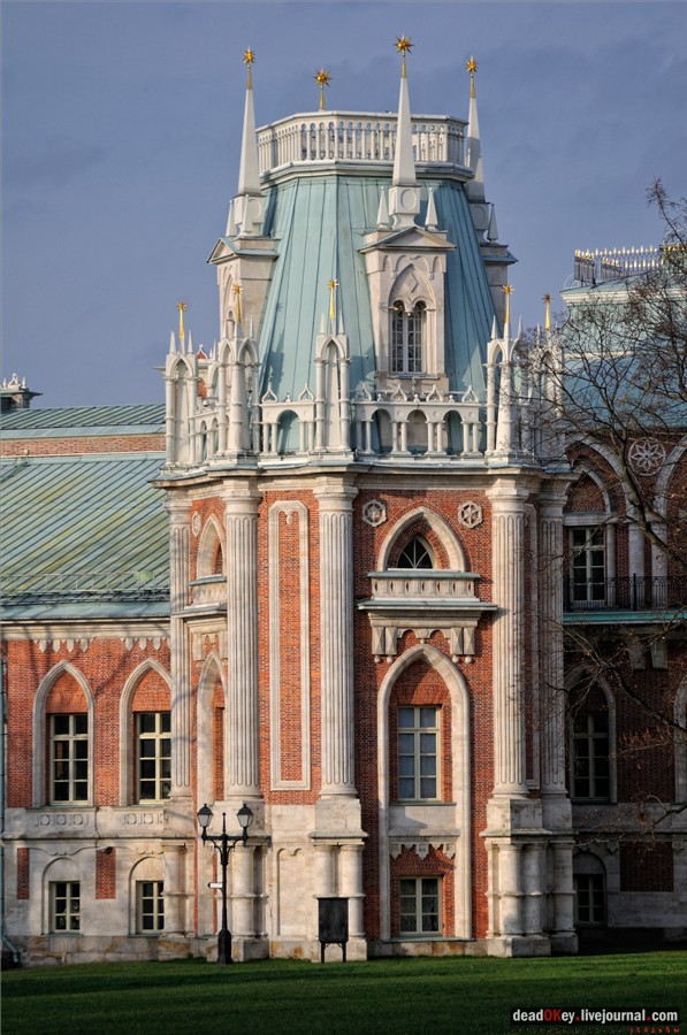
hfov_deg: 7.6
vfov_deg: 11.4
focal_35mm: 180
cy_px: 518
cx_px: 344
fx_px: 5170
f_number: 7.1
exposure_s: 1/500
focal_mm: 120
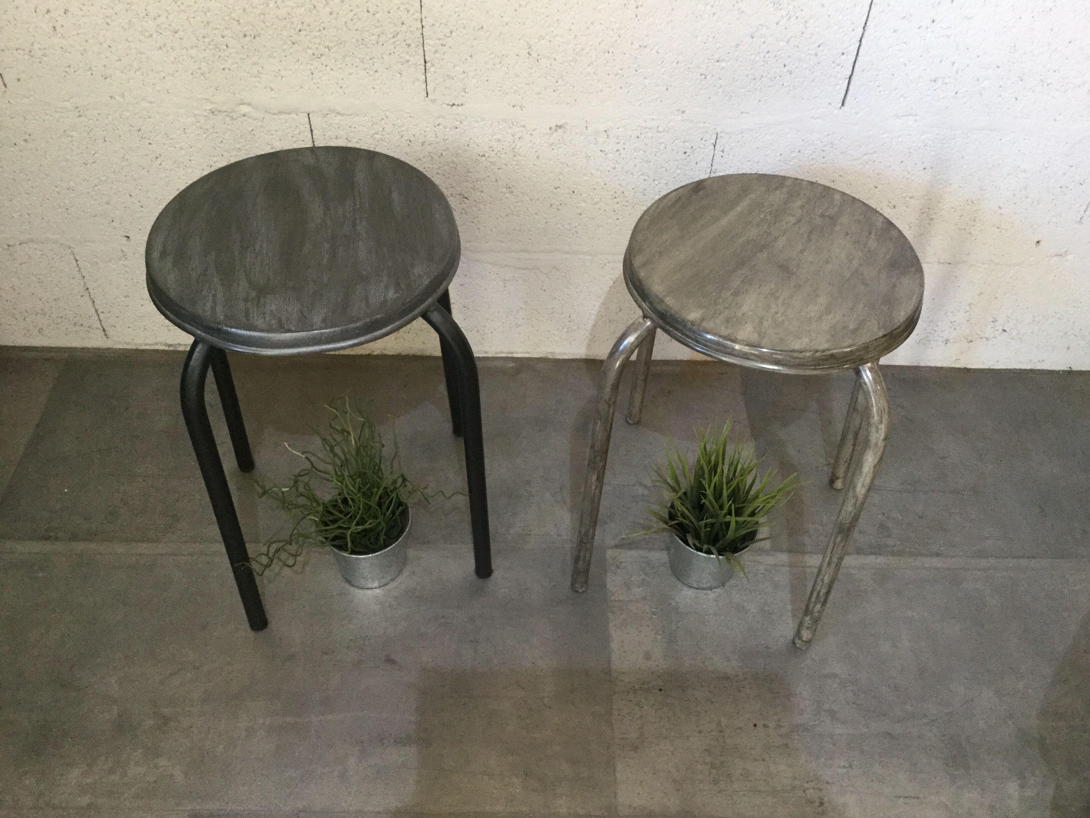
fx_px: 976
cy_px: 409
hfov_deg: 58.4
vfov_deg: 45.4
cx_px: 545
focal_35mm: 31
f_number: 2.4
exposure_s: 1/33
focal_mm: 3.3
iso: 160
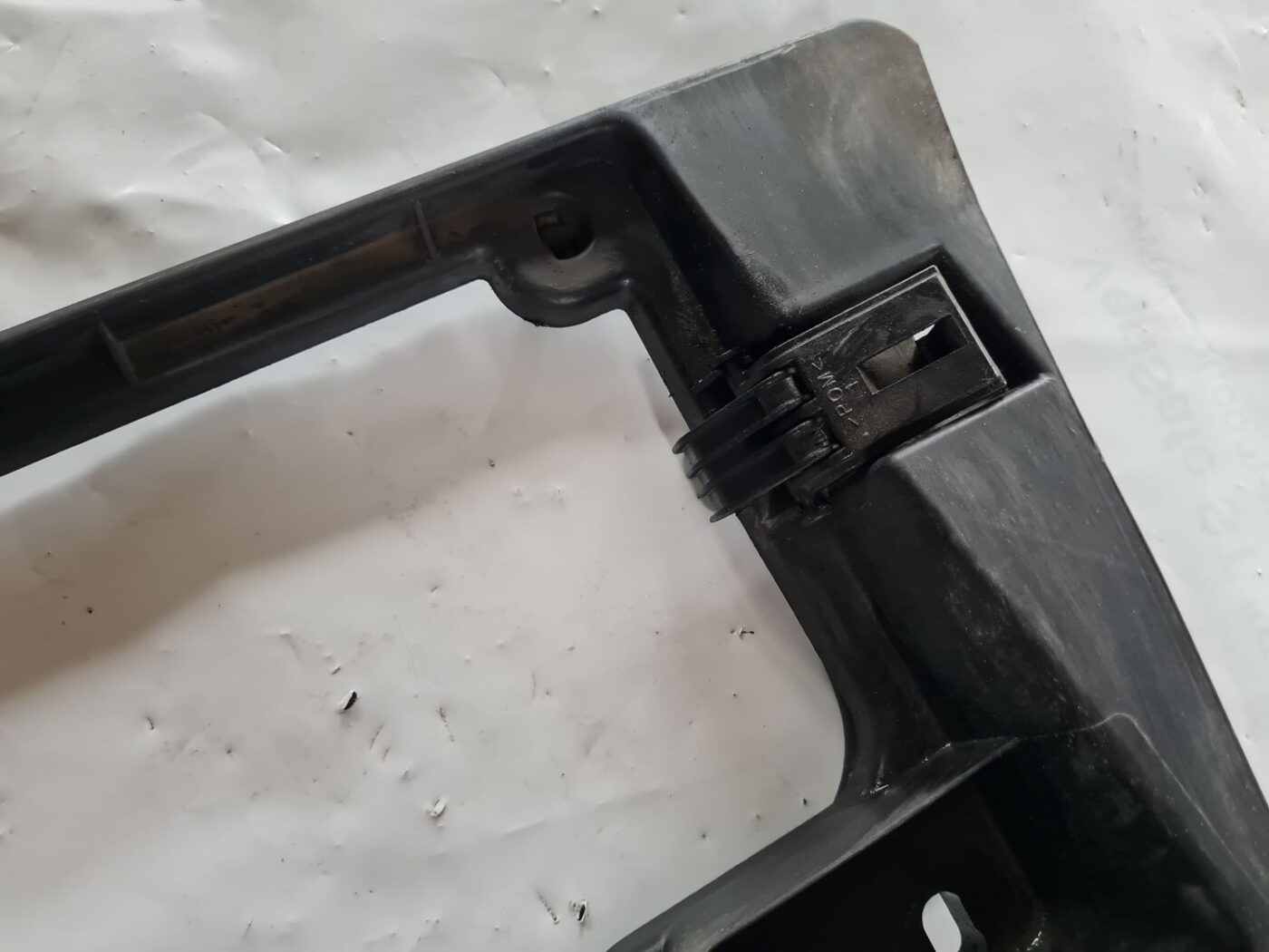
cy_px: 476
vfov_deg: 53.1
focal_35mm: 26
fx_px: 953
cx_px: 634
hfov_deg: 67.3
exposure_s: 1/120
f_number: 1.8
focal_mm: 5.4
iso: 320
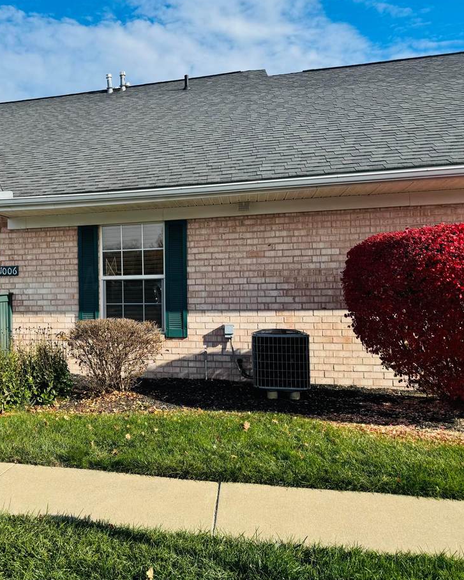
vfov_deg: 54.2
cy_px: 278
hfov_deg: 41.7
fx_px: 567
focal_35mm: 33
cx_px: 66
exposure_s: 1/4049
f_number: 1.78
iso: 80
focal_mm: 6.76
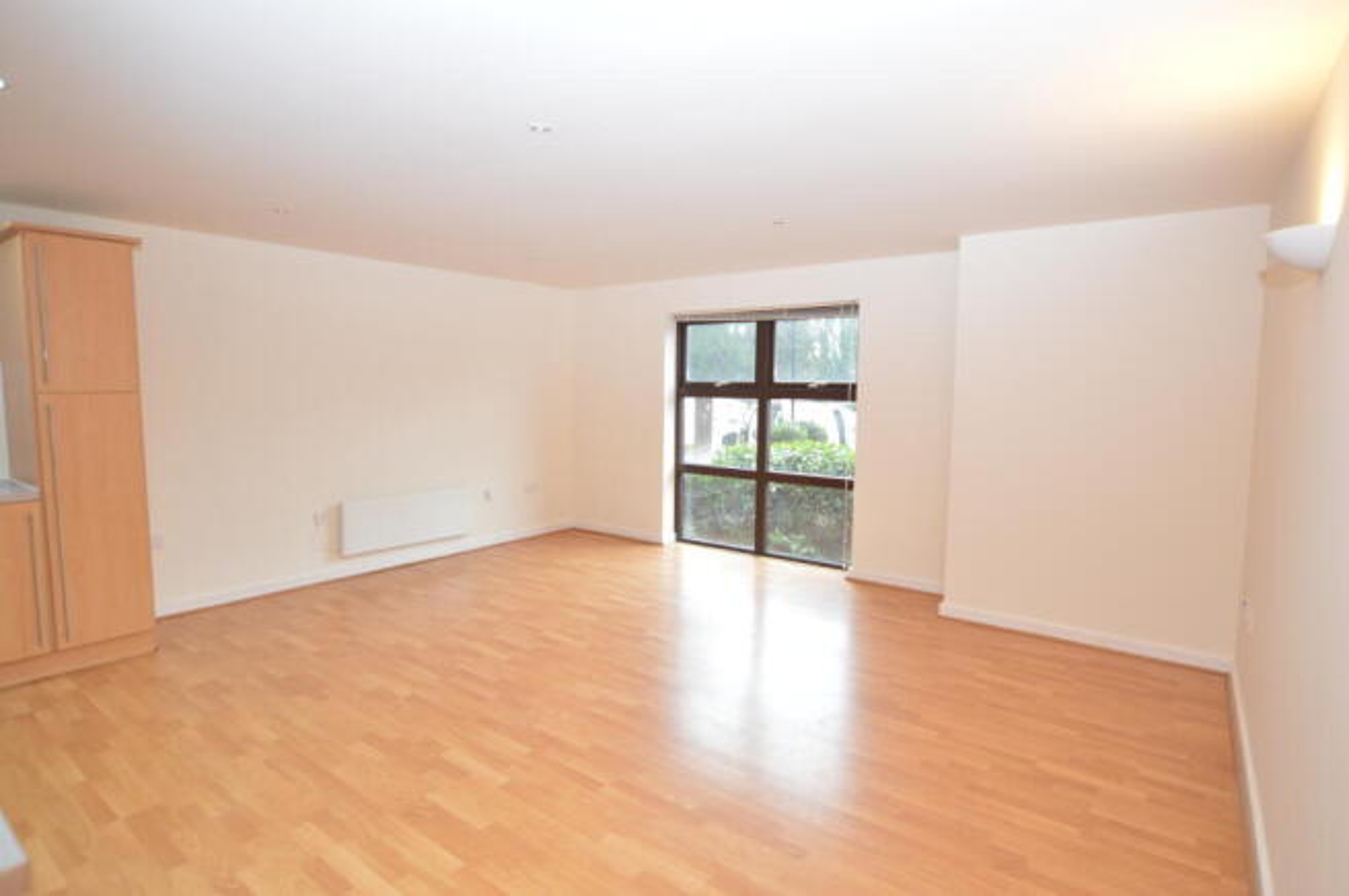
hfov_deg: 90.1
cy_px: 448
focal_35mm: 18
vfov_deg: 67.3
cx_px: 674
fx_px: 674
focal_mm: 12
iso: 720
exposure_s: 1/60
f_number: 3.5
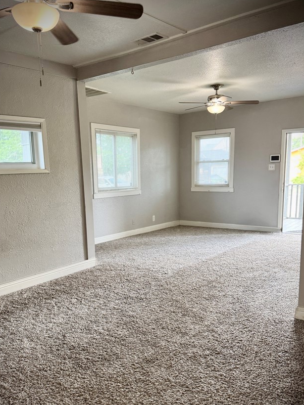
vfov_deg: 59.7
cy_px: 234
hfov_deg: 46.8
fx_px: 351
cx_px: 144
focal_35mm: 30
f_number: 1.78
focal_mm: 6.76
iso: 200
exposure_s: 1/120
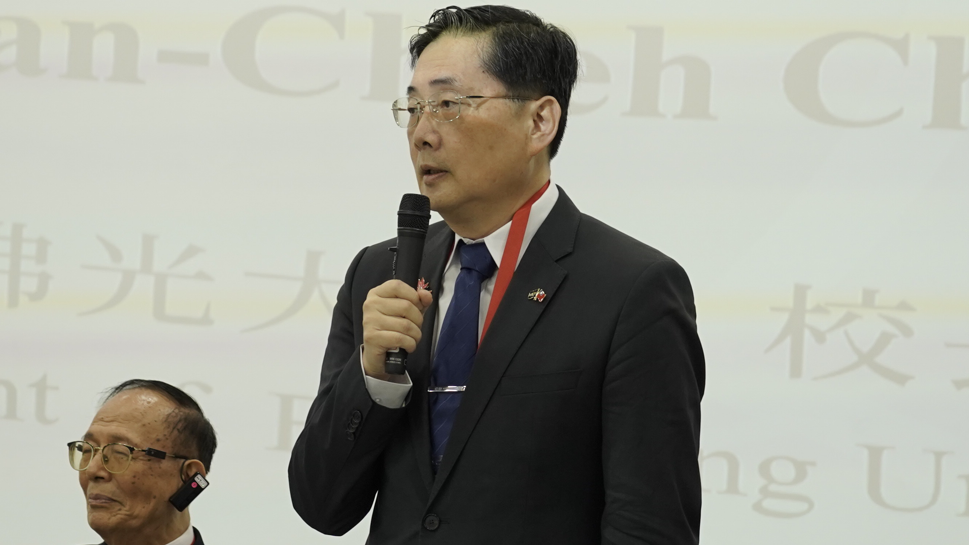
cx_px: 507
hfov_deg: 12.5
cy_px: 245
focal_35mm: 172
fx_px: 4420
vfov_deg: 7.1
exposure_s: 1/125
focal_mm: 74
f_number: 4
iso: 1250
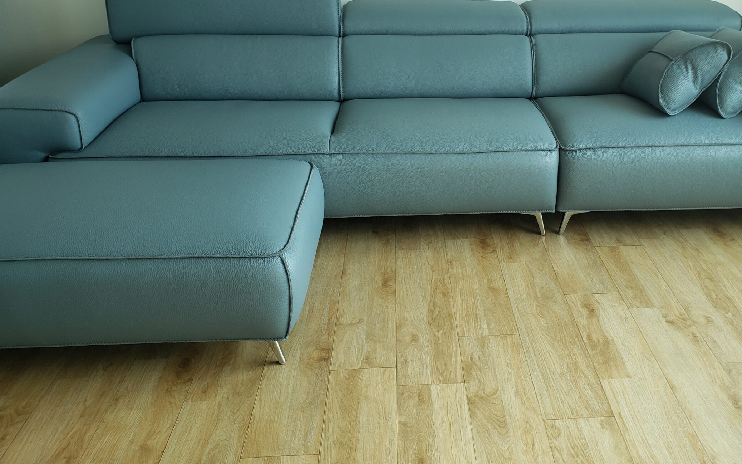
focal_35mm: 34
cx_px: 439
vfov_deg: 36.7
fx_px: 688
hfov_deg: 56.3
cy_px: 140
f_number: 2.4
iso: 64
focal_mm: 4.3
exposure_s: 1/60
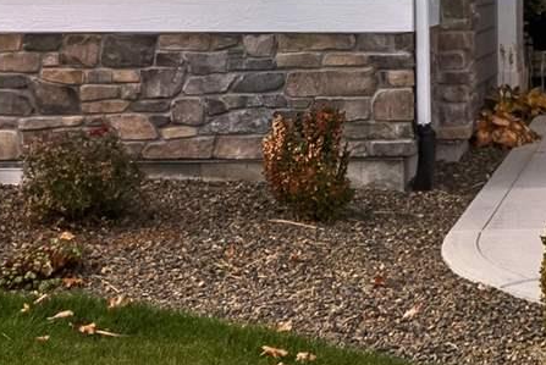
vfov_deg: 12.9
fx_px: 1564
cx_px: 746
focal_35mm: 103
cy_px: -92
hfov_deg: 18.2
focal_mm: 15
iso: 320
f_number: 9
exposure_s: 1/320
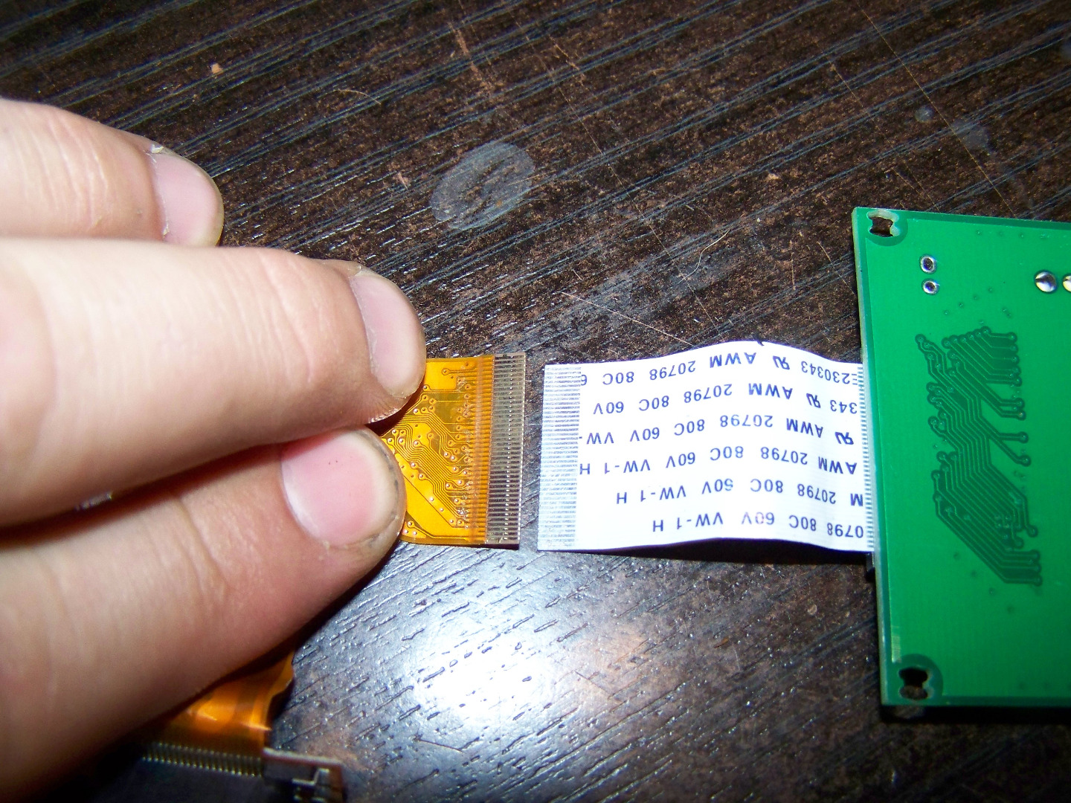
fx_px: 1176
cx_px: 536
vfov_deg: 37.7
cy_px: 402
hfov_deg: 49.0
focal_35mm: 38
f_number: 2.8
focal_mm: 6.3
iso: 200
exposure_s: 1/30
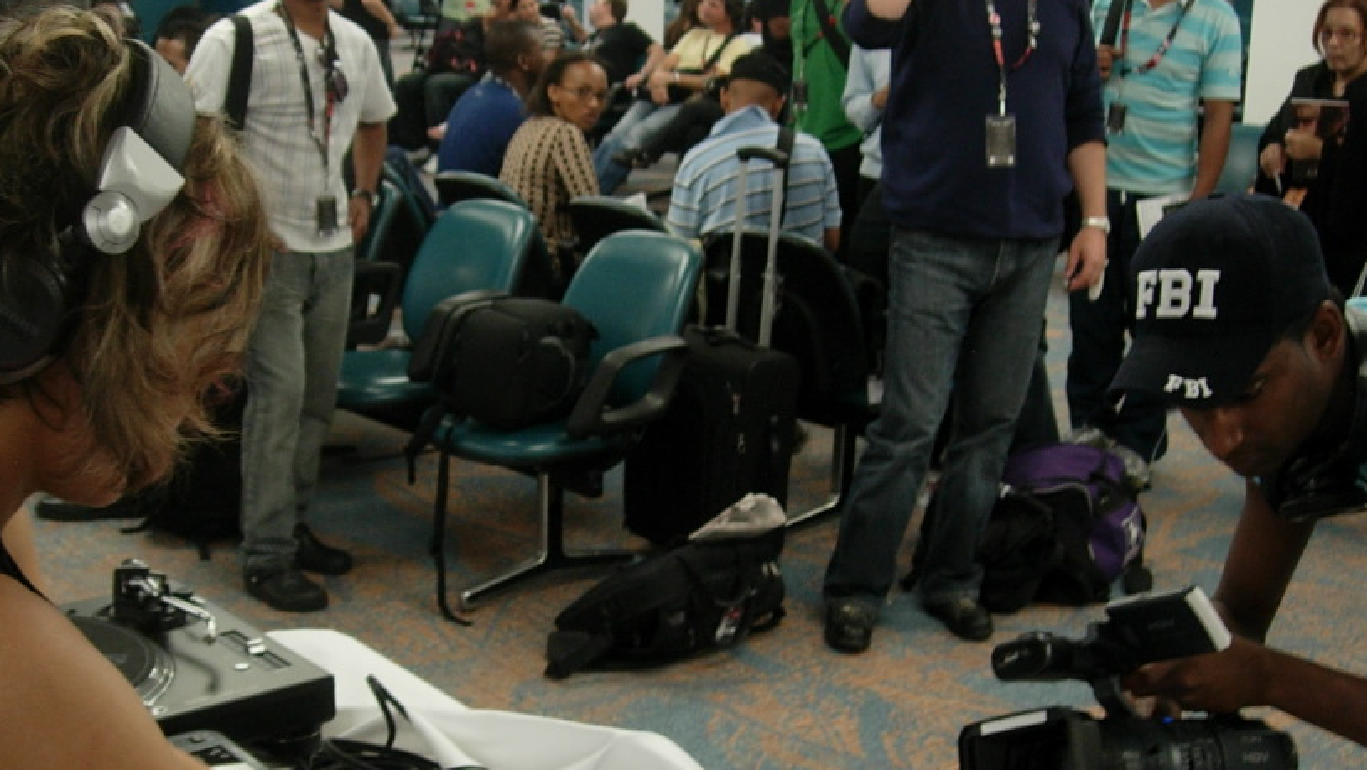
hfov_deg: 39.9
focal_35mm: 52
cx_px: 666
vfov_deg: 23.0
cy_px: 515
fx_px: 1885
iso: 141
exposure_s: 1/32
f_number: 2.8
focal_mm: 7.8
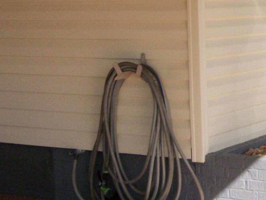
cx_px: 370
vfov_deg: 14.3
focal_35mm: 102
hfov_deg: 17.7
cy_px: 16
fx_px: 784
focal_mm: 5.7
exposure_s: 1/125
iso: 80
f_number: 8.8
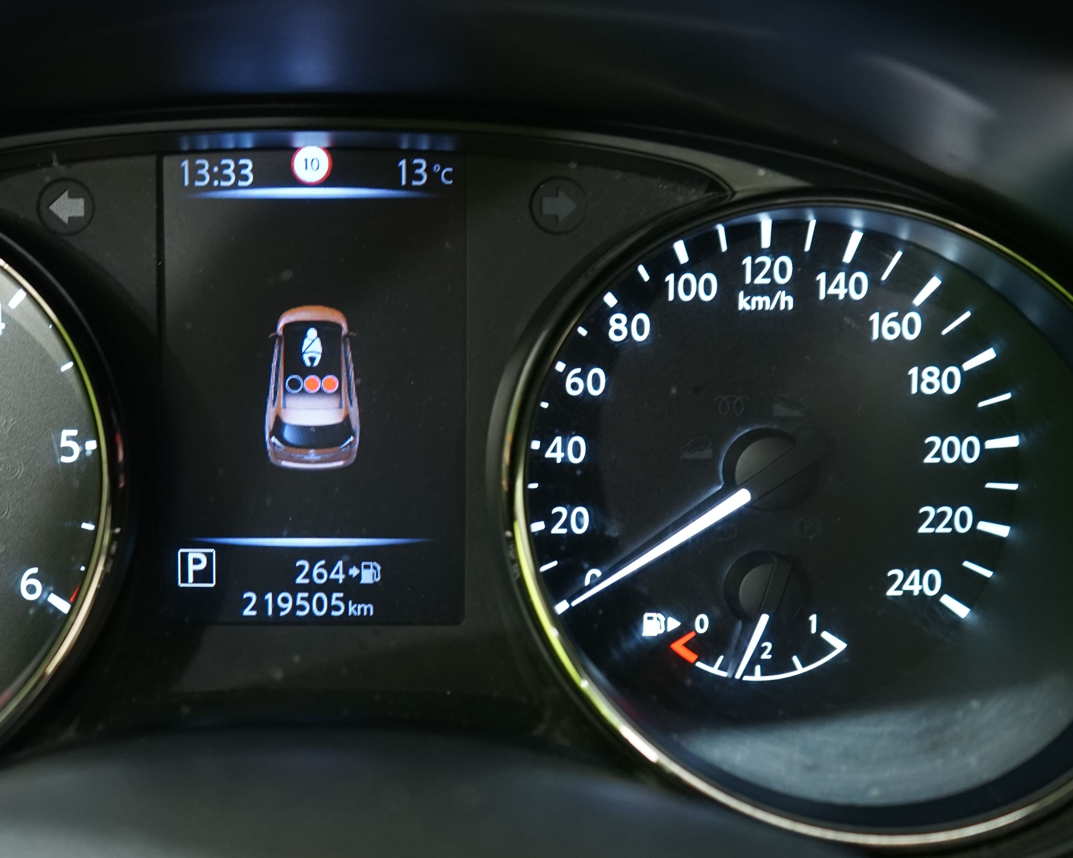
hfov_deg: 33.1
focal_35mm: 56
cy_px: 449
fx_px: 1778
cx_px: 317
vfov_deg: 27.1
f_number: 4
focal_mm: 35
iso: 1000
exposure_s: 1/20
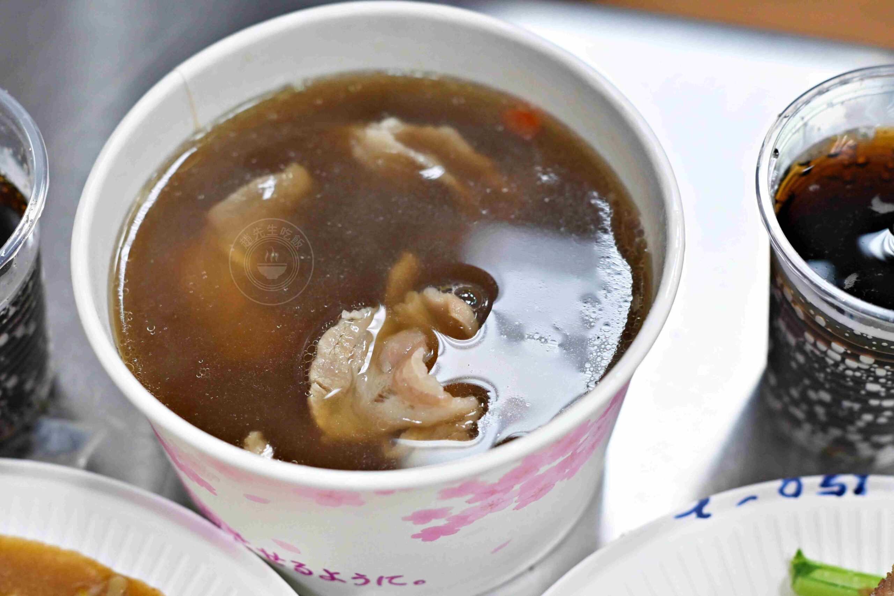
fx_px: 1862
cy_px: 298
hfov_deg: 27.0
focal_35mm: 75
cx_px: 447
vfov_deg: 18.2
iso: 720
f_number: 3.2
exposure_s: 1/200
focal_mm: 50
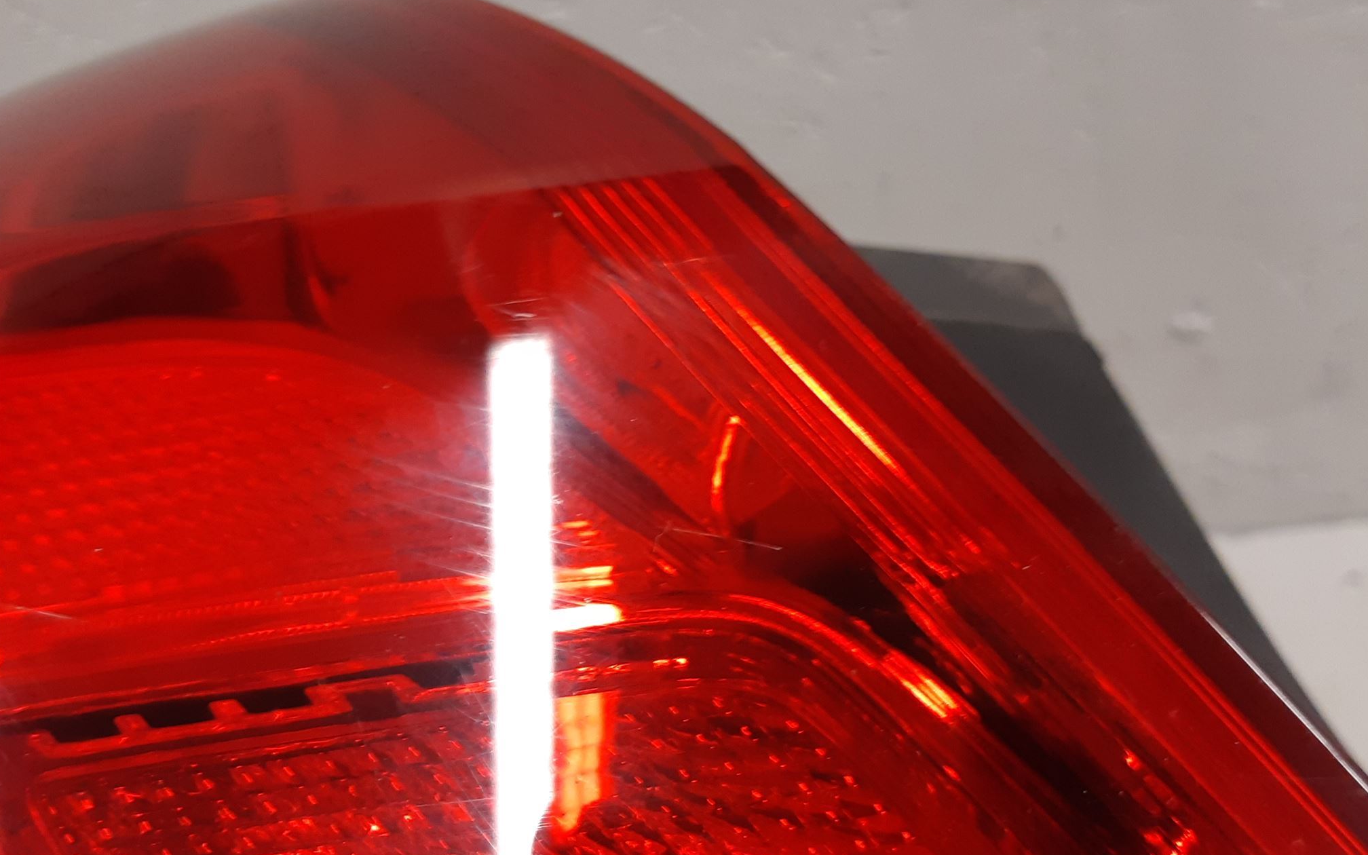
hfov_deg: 66.5
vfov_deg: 44.5
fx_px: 1044
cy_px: 392
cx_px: 690
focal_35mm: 28
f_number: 1.7
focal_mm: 3.93
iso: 160
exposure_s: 1/50
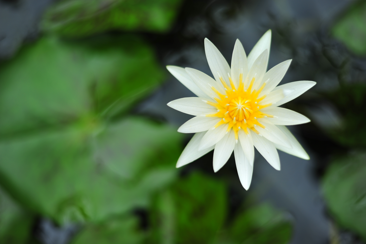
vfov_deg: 27.0
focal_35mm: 50
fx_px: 508
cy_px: 122
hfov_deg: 39.6
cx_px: 183
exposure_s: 1/1000
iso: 200
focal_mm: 50
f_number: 2.2
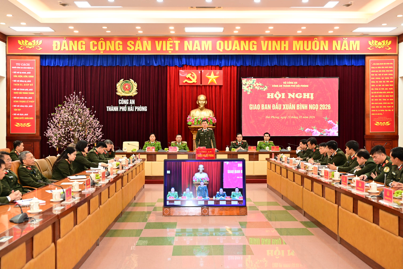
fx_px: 437
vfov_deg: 34.2
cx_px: 202
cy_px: 134
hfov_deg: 49.6
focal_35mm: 39
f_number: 4
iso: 2000
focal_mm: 39
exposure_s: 1/160
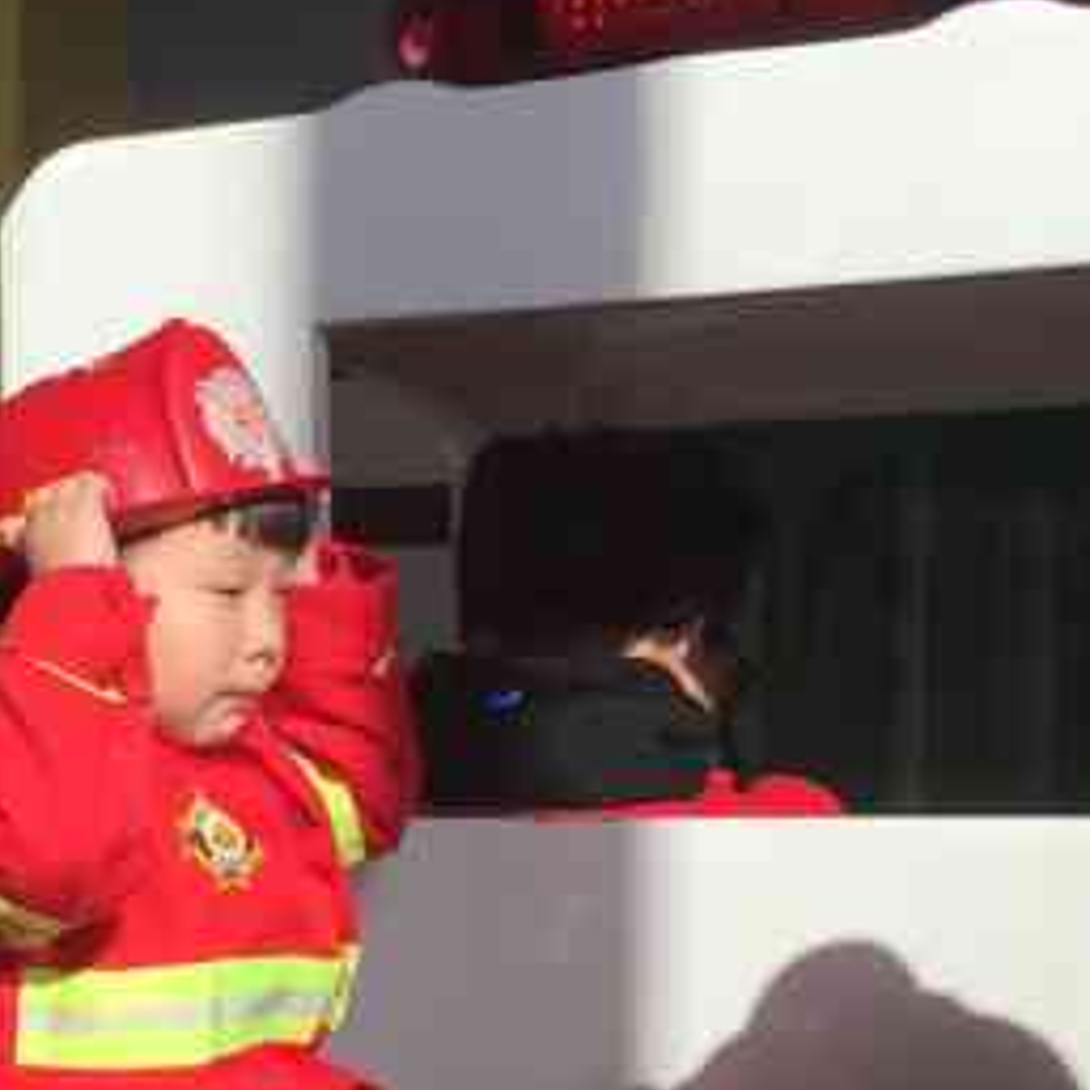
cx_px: -85
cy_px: 906
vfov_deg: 18.5
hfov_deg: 18.1
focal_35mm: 93
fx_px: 3313
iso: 32
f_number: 2.2
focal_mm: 4.15
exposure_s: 1/608
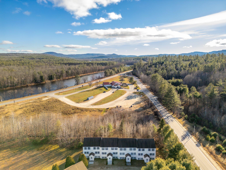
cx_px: 113
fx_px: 157
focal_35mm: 24
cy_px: 85
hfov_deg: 71.6
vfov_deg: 56.8
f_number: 1.7
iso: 100
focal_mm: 6.72
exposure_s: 1/1250
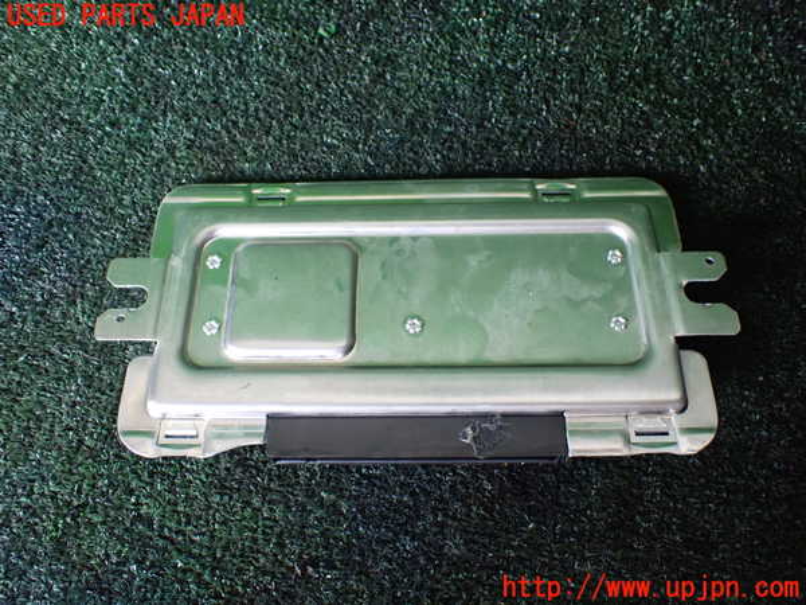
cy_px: 302
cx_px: 403
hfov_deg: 60.0
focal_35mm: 30
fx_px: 699
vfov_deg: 46.8
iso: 800
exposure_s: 1/80
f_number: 2.3
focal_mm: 5.4
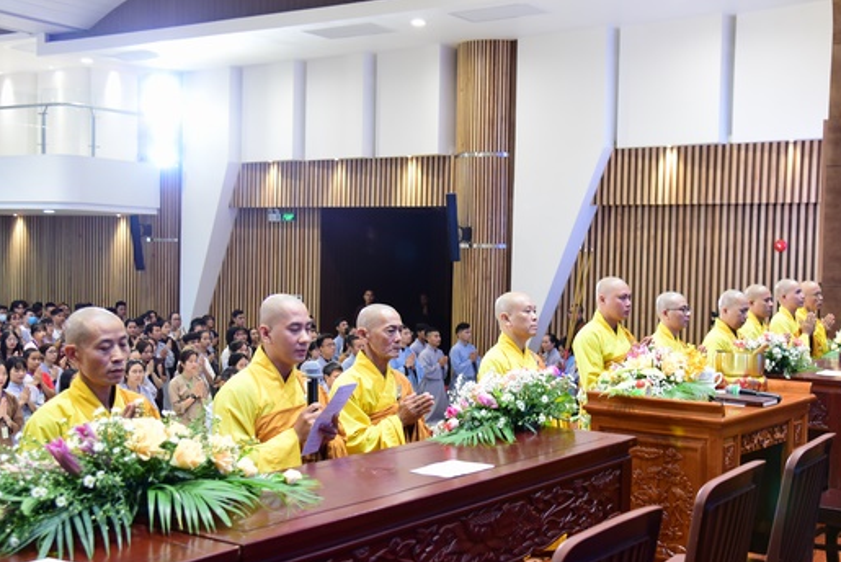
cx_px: 469
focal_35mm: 48
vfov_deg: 28.1
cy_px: 299
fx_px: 1122
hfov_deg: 41.0
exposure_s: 1/40
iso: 1250
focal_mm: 38
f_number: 4.5
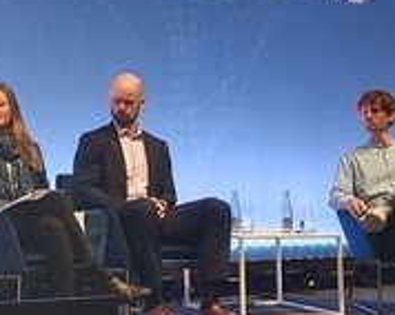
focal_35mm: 104
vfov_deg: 14.6
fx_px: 1214
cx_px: -60
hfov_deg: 17.7
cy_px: 24
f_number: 1.7
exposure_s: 1/50
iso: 100
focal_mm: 3.92
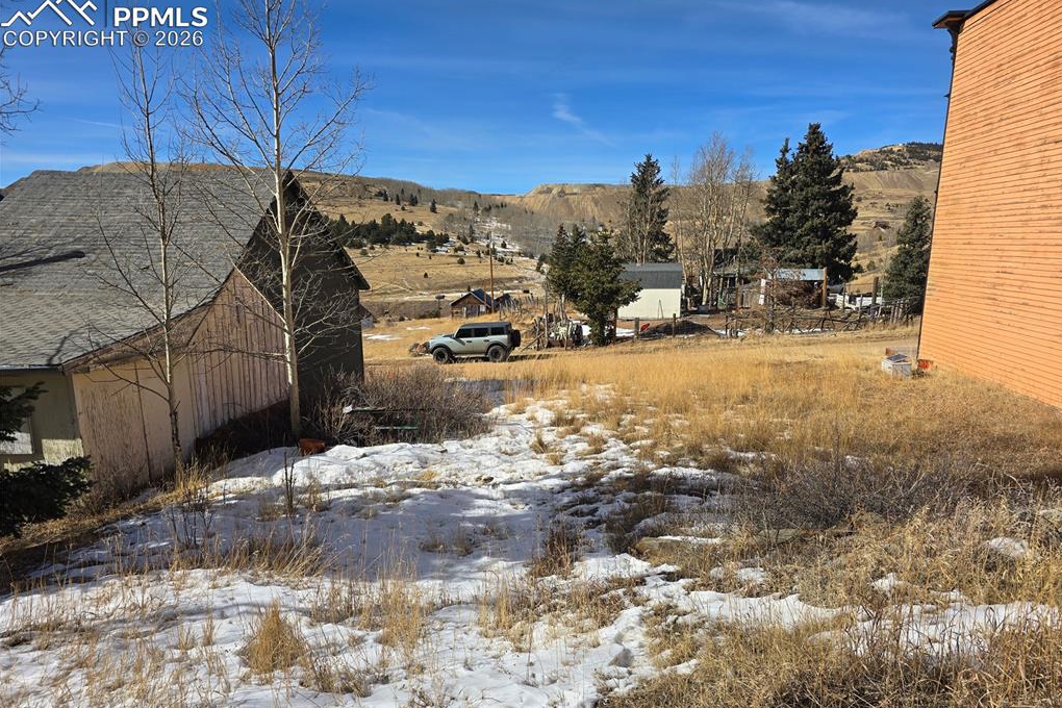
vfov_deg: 53.1
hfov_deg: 73.7
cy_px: 388
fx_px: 708
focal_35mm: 24
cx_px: 532
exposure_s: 1/1033
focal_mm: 6.3
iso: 12
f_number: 1.7
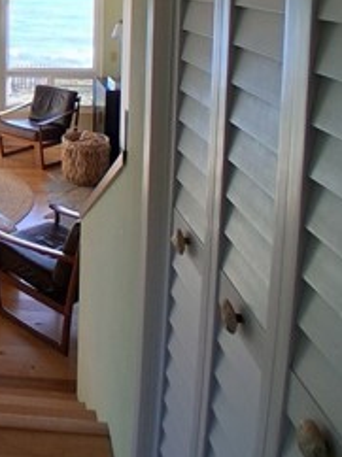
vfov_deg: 38.9
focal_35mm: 45
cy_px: 40
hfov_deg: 27.5
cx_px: -89
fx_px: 594
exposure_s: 1/123
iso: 50
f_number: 2.2
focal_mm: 1.4
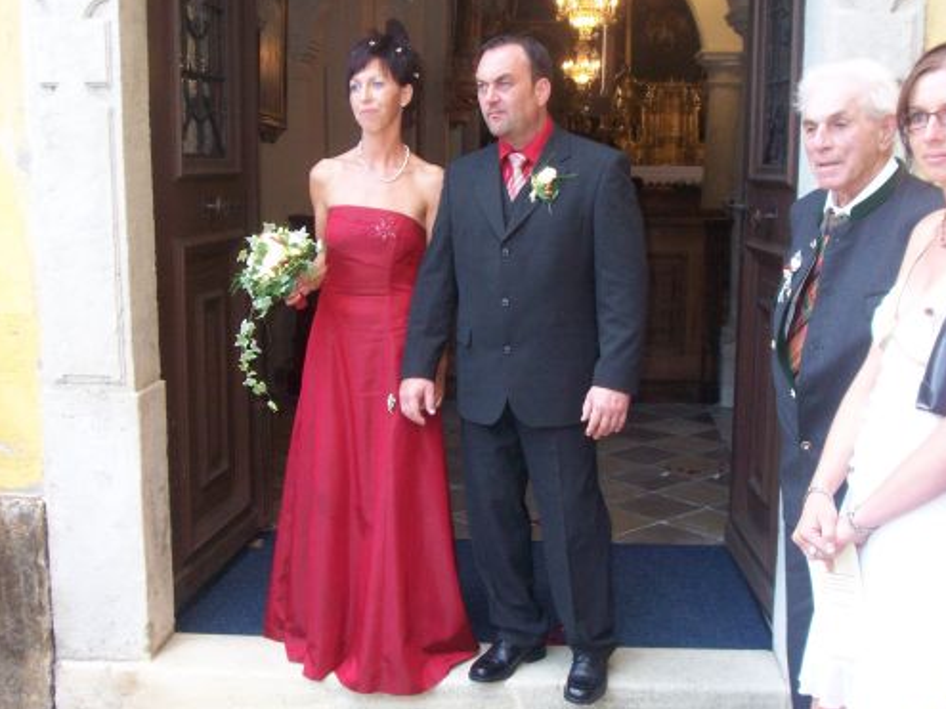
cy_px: 373
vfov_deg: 34.3
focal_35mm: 42
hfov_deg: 44.8
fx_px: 1148
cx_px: 492
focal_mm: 6.4
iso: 200
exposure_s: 1/60
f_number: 3.9
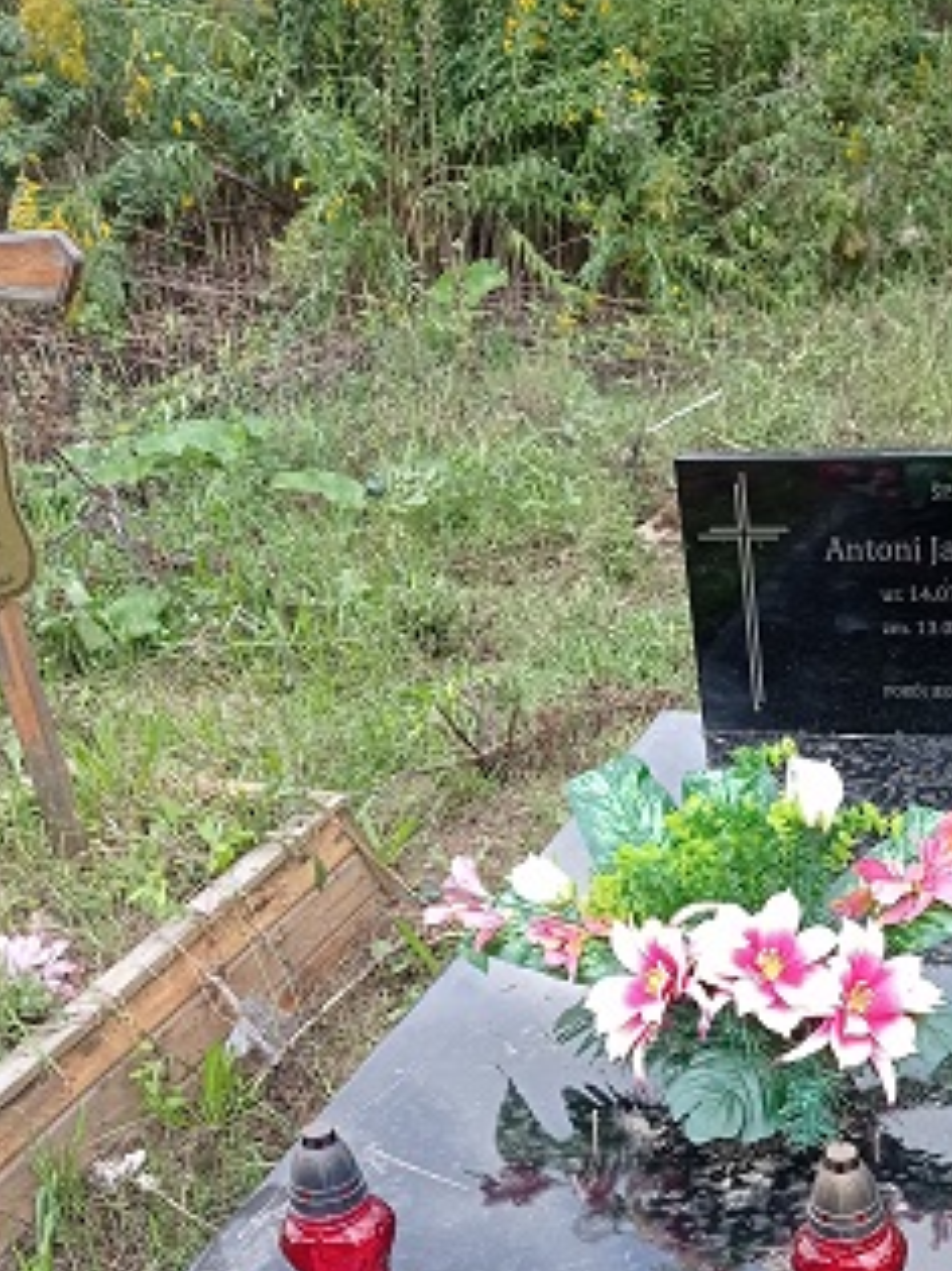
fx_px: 1871
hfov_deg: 27.6
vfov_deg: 36.2
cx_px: 847
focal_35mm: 51
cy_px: 1017
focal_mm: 4.74
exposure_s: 1/607
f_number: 1.79
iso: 101
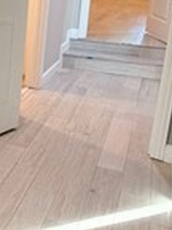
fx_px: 413
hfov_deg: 18.3
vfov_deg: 30.6
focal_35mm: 62
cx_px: -142
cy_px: 52
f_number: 2.2
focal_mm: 2.22
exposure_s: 1/60
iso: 200
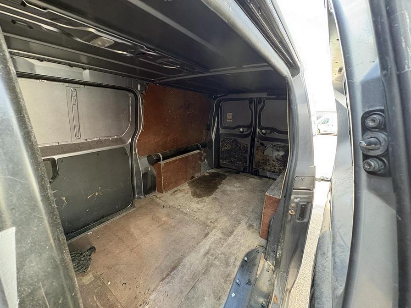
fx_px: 166
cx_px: 206
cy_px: 154
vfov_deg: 85.7
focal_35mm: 14
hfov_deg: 102.1
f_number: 2.2
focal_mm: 2.22
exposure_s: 1/60
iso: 320
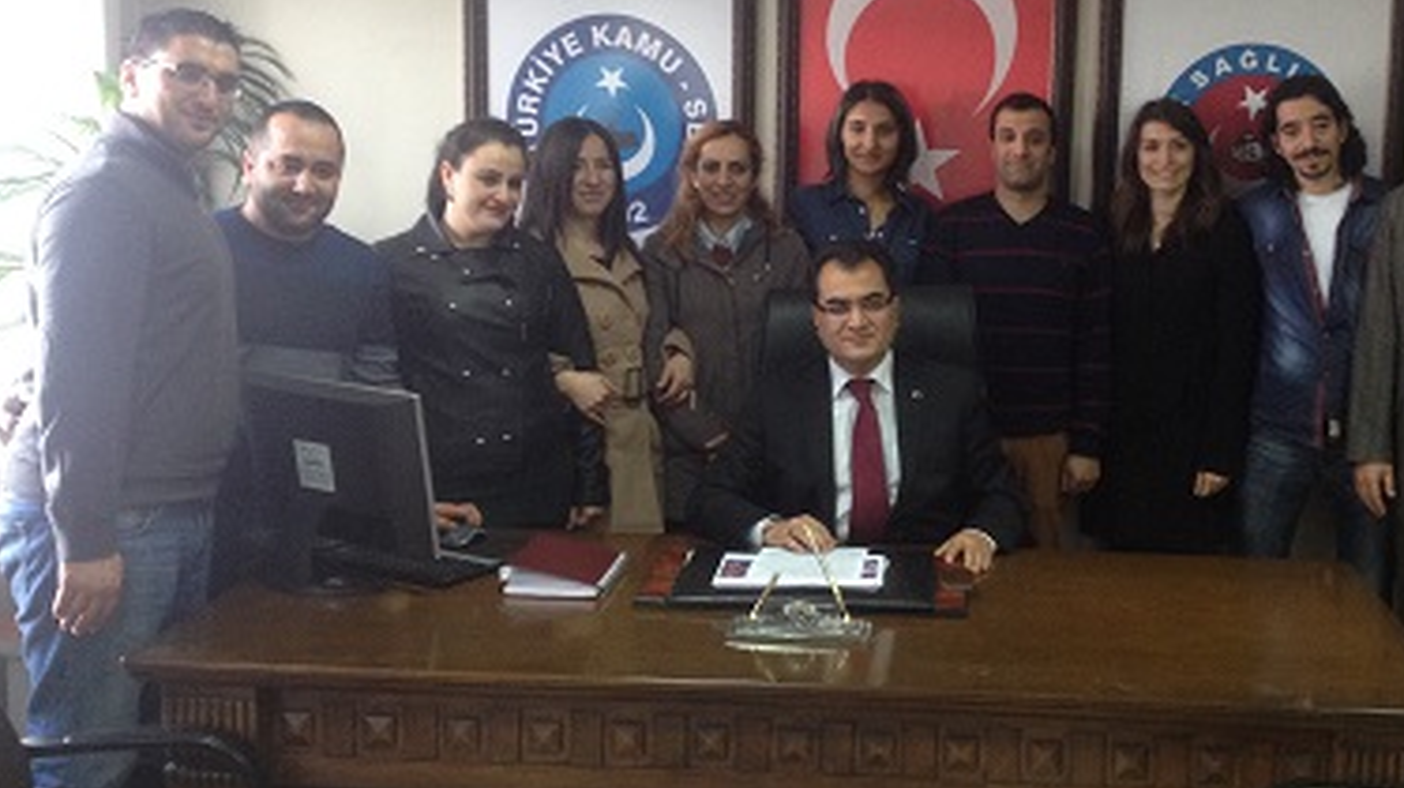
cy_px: 306
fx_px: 1898
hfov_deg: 40.3
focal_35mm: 51
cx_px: 890
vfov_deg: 23.4
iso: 160
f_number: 2.4
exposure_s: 1/20
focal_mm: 4.28
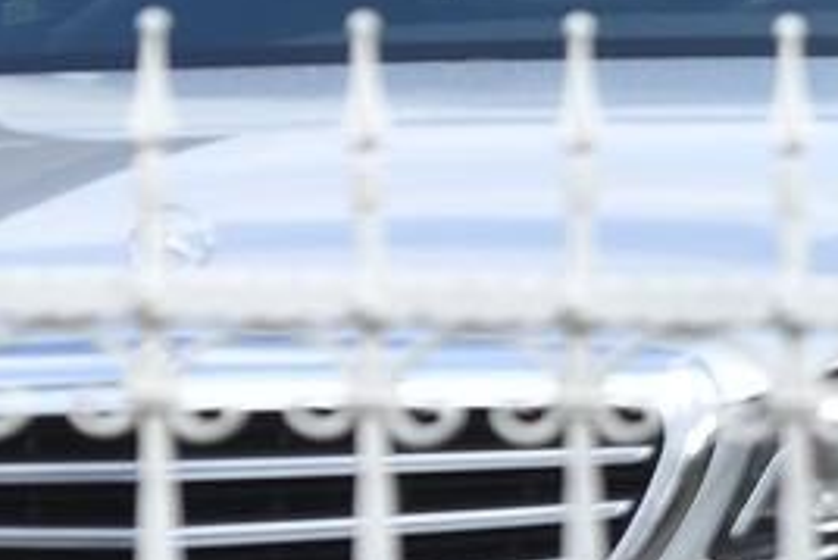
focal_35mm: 609
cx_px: 1742
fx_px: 14183
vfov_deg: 2.3
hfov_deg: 3.4
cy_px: -6
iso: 140
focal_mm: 102
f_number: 7.1
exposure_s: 1/640
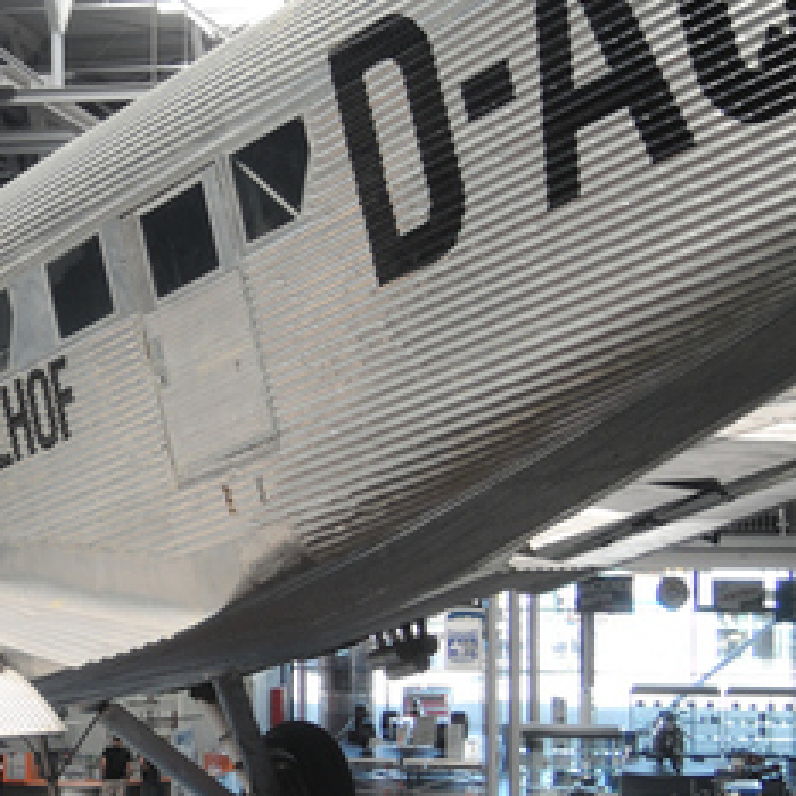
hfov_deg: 18.4
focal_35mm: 93
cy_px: 463
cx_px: 116
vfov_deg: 18.7
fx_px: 2419
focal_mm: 7.5
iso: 100
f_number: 3.2
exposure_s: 1/50
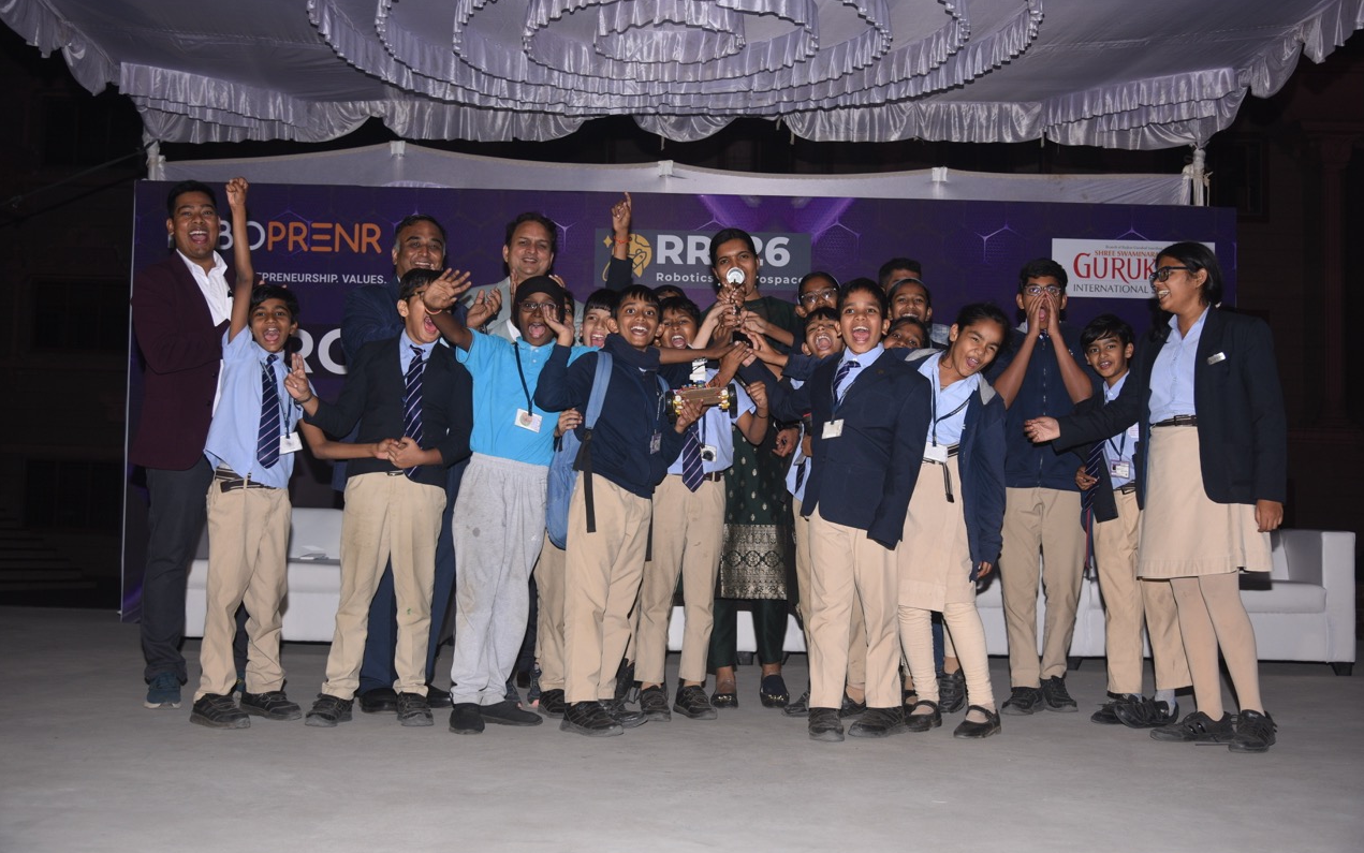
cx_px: 683
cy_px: 430
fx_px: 1450
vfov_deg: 32.8
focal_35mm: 39
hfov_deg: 50.4
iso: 400
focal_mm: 38
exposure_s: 1/125
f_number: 4.5
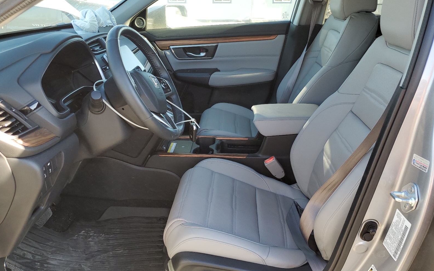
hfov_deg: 66.5
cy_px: 151
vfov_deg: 44.4
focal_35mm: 28
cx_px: 219
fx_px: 331
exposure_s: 1/200
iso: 50
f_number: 1.5
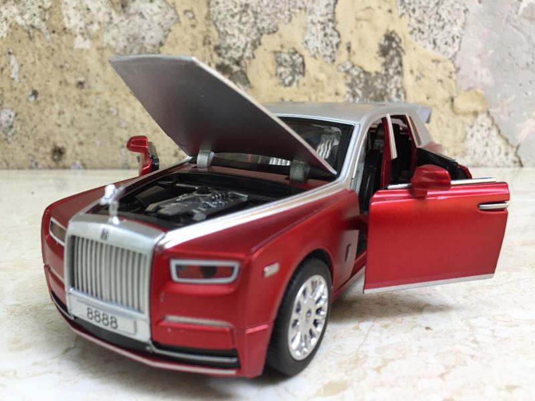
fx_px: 448
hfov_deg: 61.7
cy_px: 200
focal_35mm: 29
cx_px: 268
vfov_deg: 48.2
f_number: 2.2
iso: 32
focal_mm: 4.15
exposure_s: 1/100
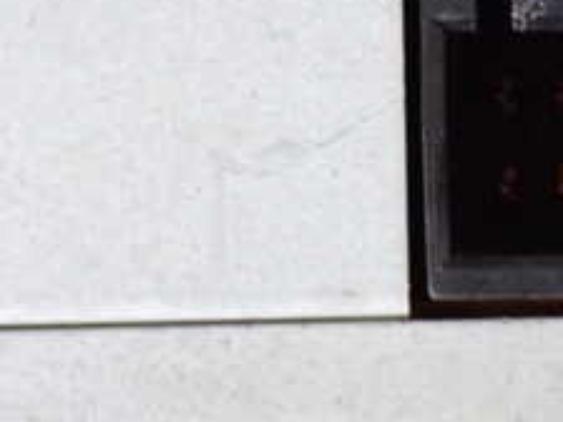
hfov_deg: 10.3
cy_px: 85
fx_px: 3090
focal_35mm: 190
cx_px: 613
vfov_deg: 7.8
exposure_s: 1/15
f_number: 3.9
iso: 1250
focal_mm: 12.73
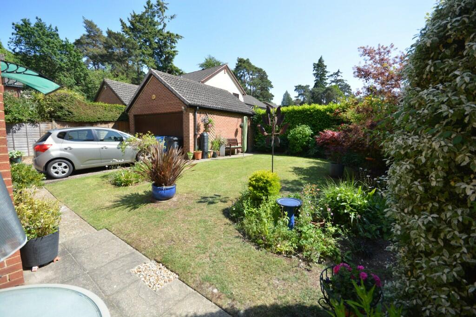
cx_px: 238
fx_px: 198
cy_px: 158
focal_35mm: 15
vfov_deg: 77.3
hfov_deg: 100.4
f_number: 8
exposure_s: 1/500
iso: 400
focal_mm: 10
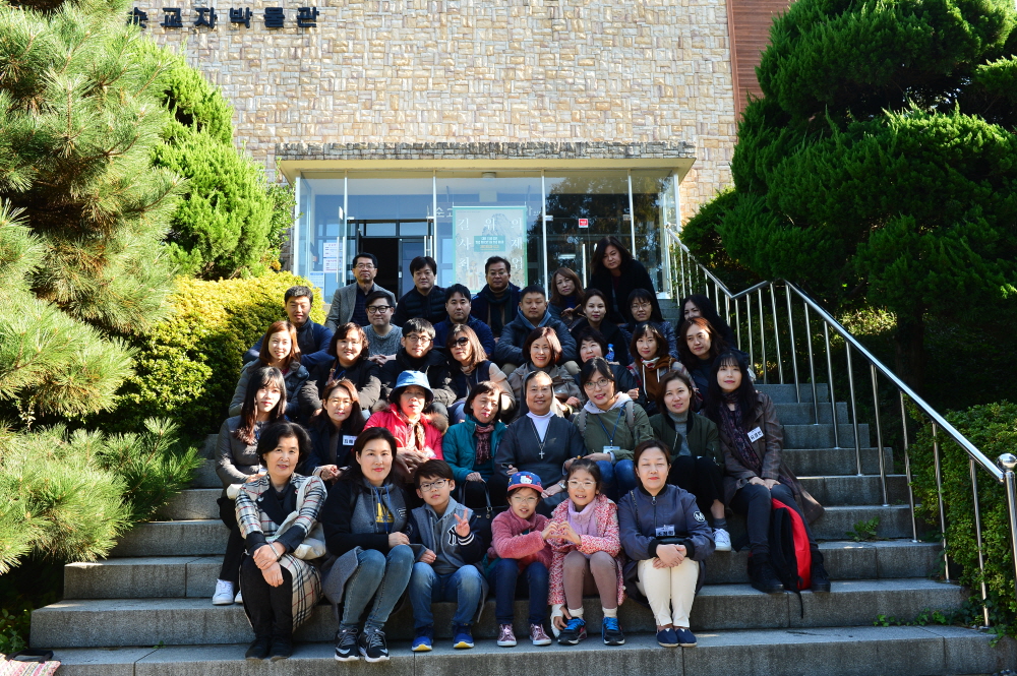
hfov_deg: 63.7
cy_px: 338
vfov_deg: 44.9
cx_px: 508
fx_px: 819
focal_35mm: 29
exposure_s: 1/125
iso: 400
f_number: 8
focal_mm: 29
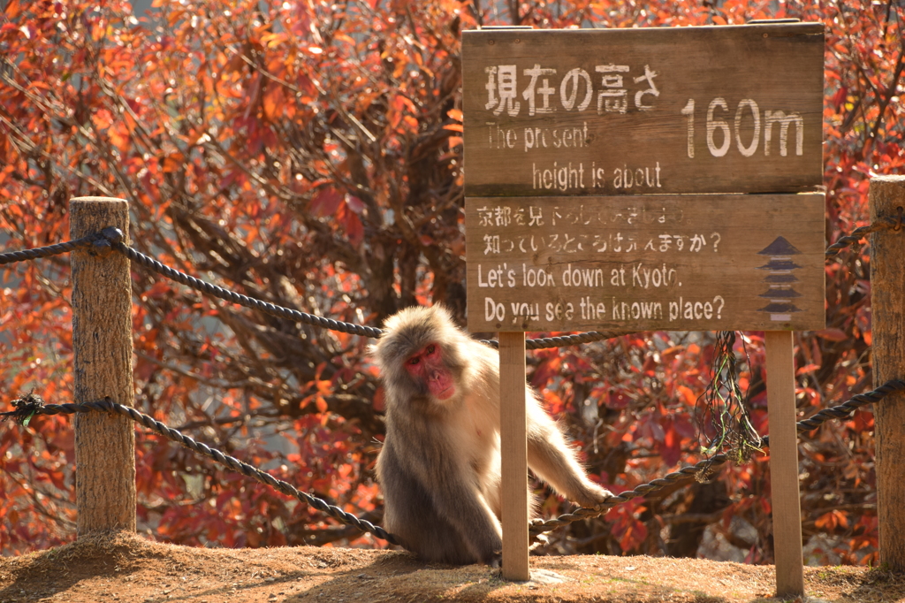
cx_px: 452
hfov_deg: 9.8
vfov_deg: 6.5
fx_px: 5277
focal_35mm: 210
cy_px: 302
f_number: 6.3
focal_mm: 140
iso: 200
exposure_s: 1/250
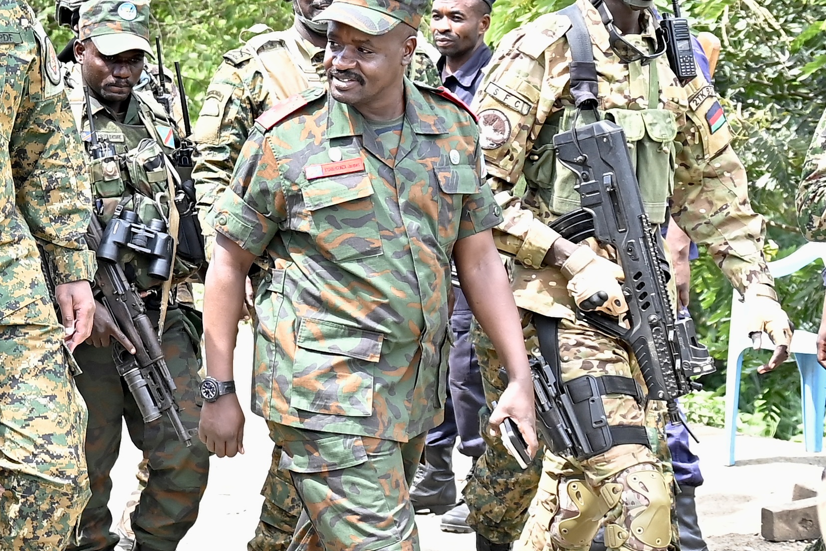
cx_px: -111
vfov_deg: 8.6
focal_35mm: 159
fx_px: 3648
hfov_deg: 12.7
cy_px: 96
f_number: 5.3
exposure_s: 1/500
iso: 800
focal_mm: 45
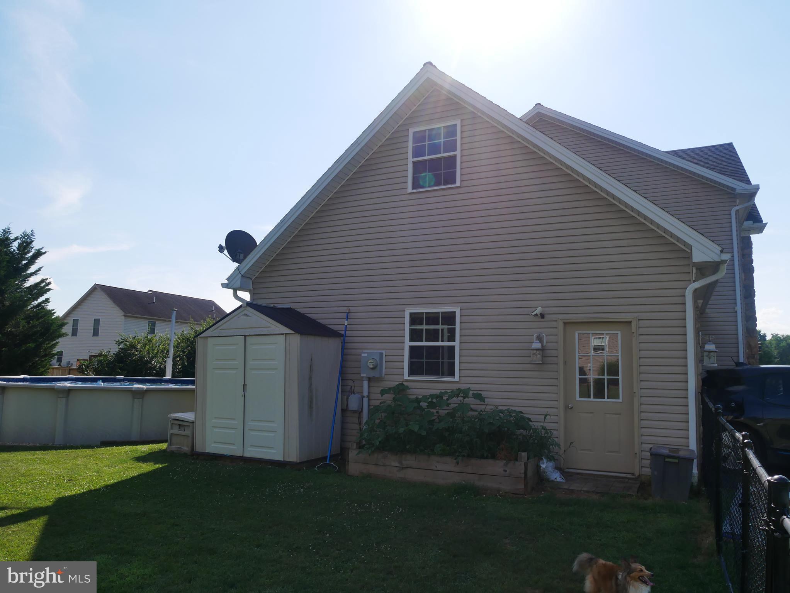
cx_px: 395
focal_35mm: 24
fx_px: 548
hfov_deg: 71.6
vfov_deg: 56.9
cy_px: 296
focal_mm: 12
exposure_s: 1/500
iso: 200
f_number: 8
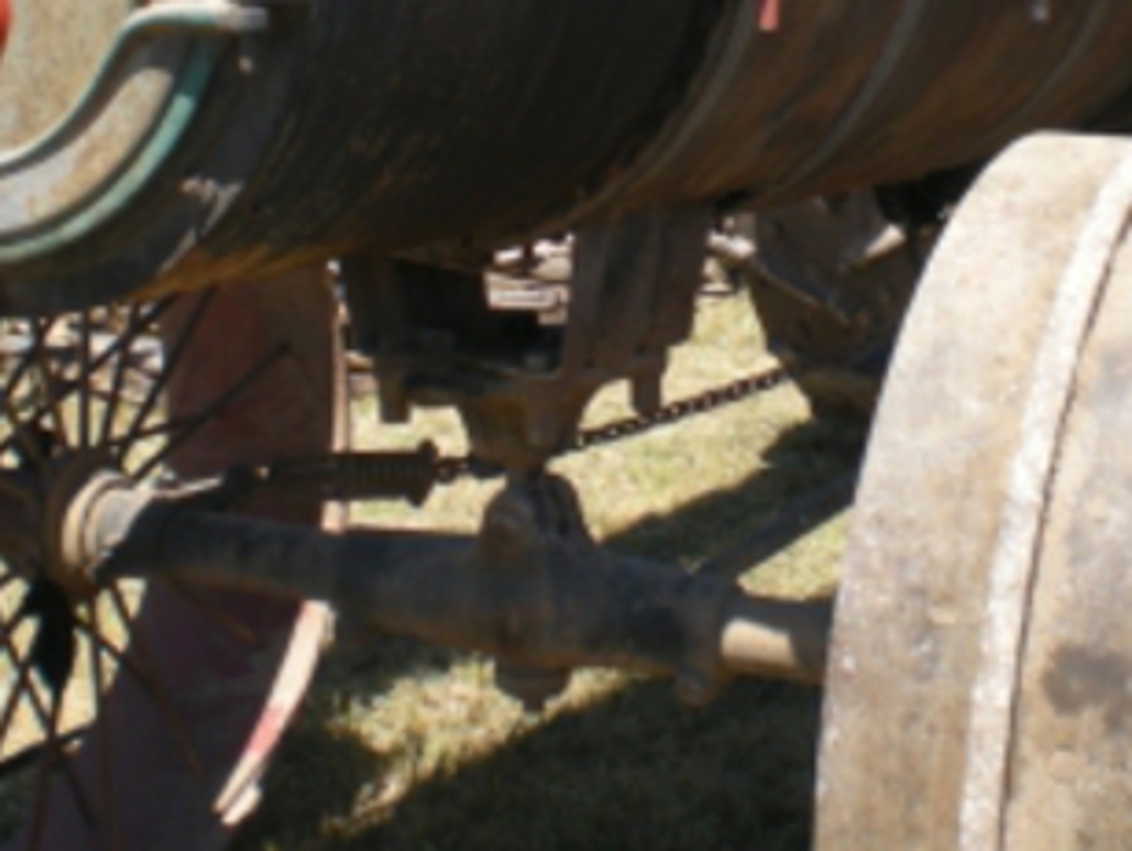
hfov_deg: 24.7
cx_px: 636
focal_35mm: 79
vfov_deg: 18.4
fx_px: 2586
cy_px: 111
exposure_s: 1/244
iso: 64
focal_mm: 6.3
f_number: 4.6
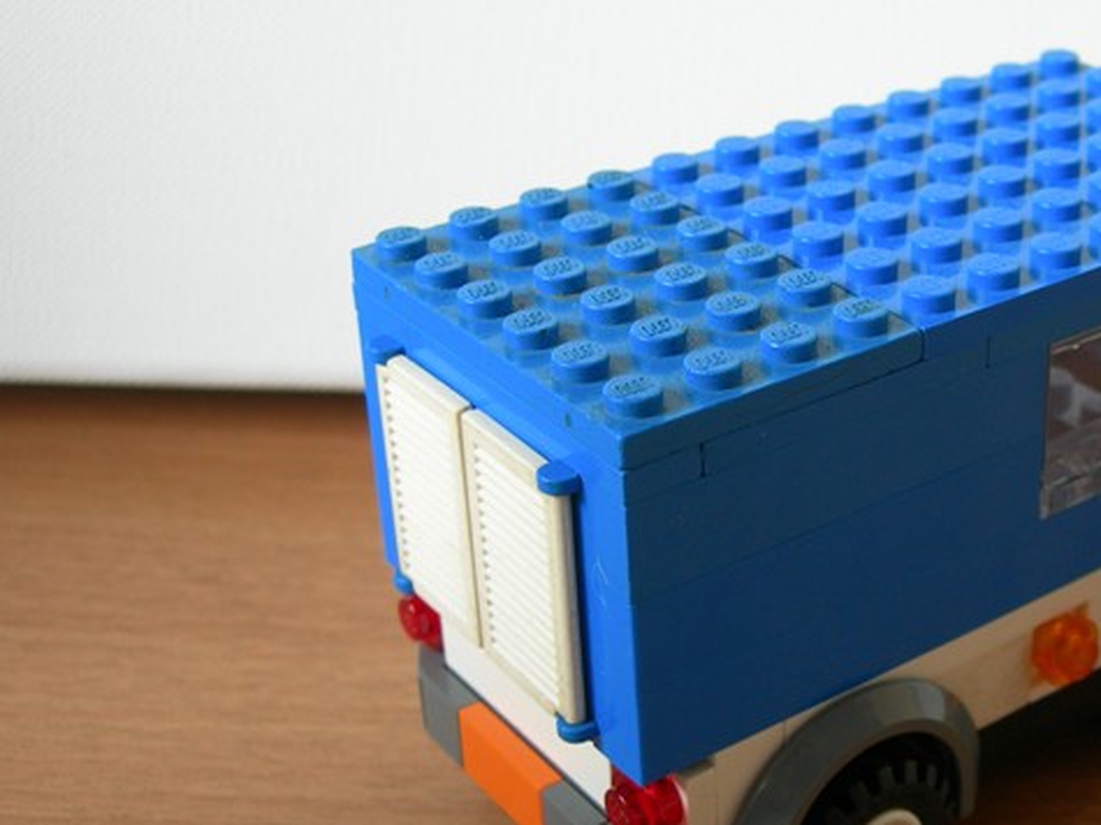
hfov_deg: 29.9
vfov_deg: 22.9
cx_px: 793
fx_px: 2035
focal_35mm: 64
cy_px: 498
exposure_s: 1/10.5
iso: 50
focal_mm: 7.8
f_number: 2.8
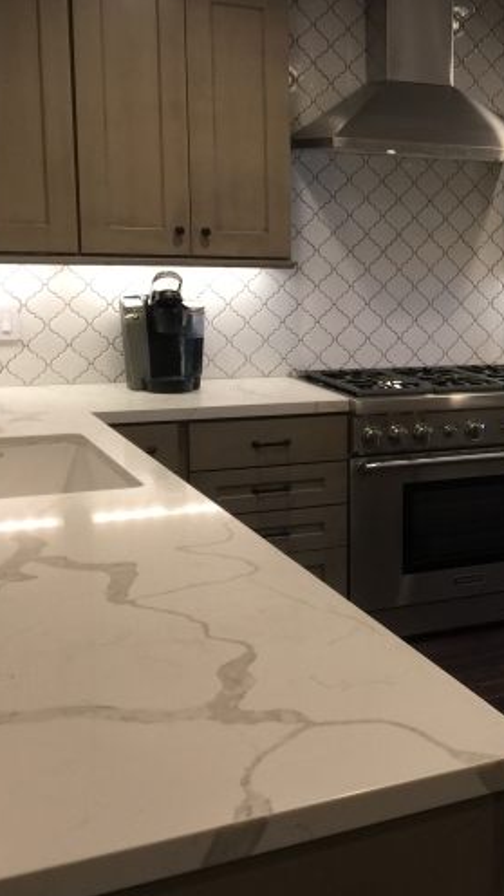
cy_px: 426
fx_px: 1212
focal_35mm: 51
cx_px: 616
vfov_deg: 40.6
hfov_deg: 21.7
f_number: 2.2
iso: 32
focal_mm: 4.15
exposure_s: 1/30
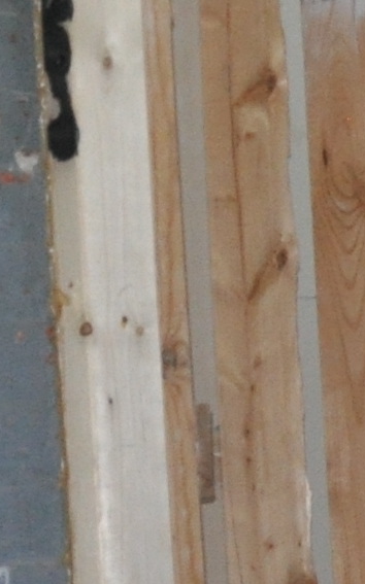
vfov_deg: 10.1
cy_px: 396
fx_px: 3313
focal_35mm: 208
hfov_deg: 5.4
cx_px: 1526
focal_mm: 18
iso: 800
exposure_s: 1/60
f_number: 3.5
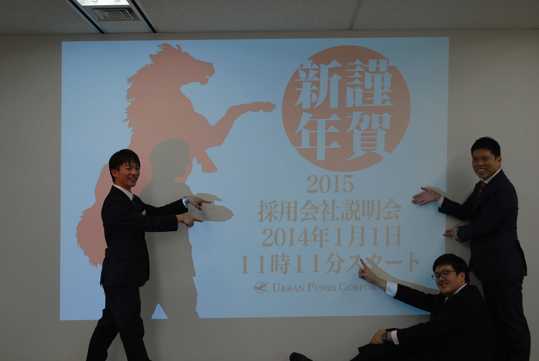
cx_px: 270
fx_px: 675
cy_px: 180
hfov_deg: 43.6
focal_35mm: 45
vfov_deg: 29.9
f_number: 4.8
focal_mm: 30
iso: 200
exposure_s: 1/60
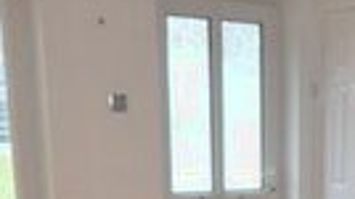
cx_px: 376
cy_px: 298
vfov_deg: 13.8
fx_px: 771
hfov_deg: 24.4
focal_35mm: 82
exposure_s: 1/60
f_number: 3.5
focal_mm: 10
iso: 450
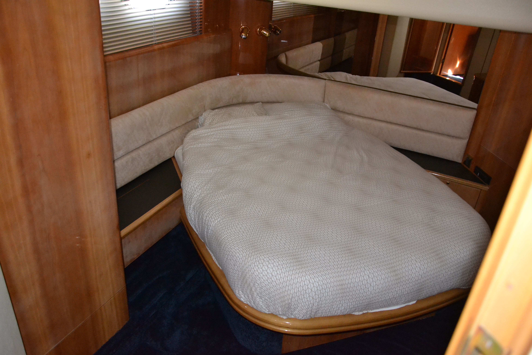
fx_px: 399
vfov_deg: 47.9
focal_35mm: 27
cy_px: 178
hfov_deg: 67.4
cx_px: 266
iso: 3200
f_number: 3.5
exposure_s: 1/60
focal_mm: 18
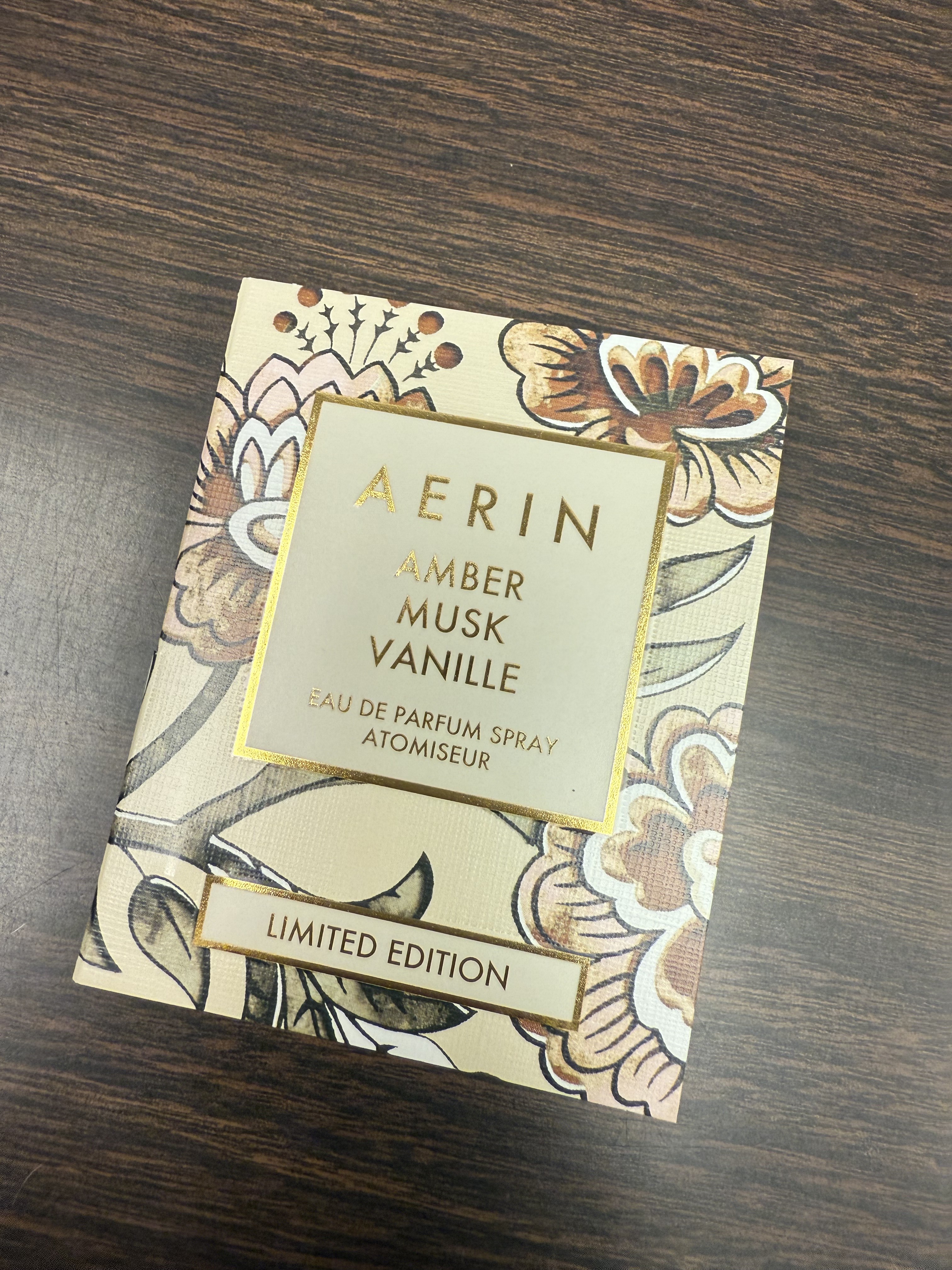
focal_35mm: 24
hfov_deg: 56.8
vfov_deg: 71.6
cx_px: 476
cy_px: 635
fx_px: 880
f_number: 2.2
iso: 125
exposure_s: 1/126
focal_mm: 2.22
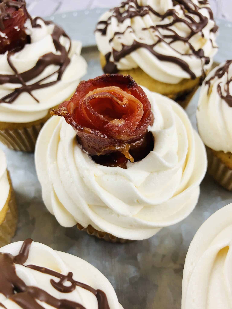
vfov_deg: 63.4
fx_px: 250
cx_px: 116
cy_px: 154
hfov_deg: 49.7
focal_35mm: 28
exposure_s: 1/120
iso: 32
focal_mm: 3.99
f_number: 1.8
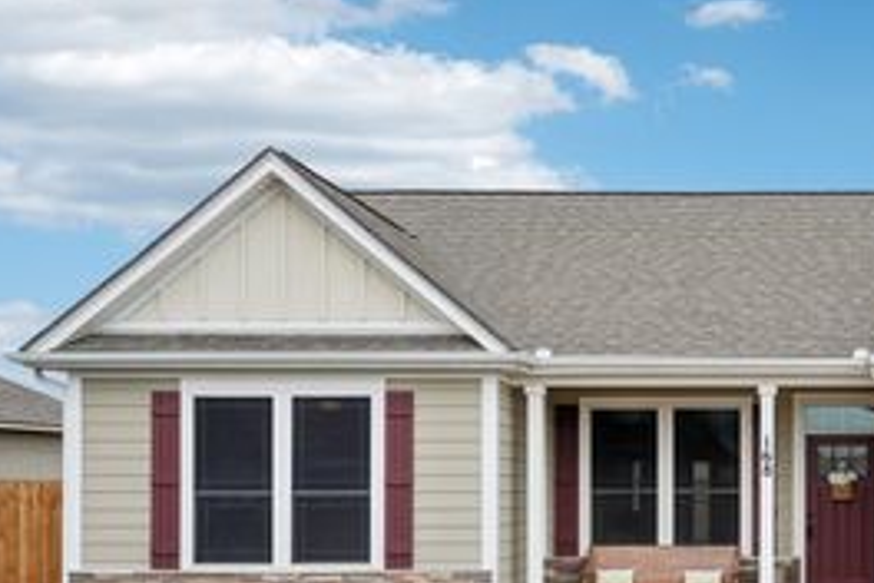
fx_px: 1335
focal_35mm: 55
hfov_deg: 34.1
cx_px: 798
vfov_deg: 24.2
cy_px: 479
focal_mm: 29
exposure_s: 1/500
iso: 200
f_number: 8
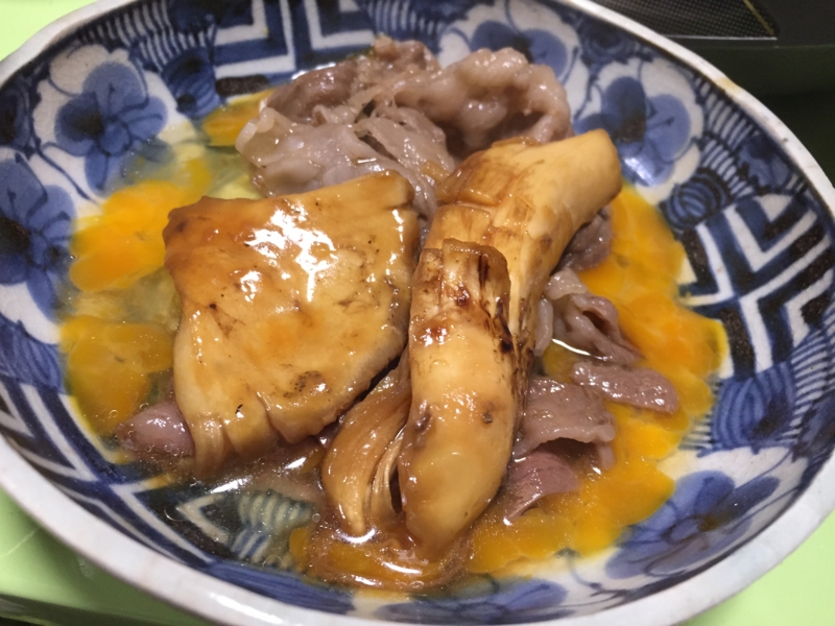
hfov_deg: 61.7
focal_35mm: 29
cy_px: 313
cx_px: 418
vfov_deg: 48.2
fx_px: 700
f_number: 2.2
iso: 160
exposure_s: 1/30
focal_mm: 4.15
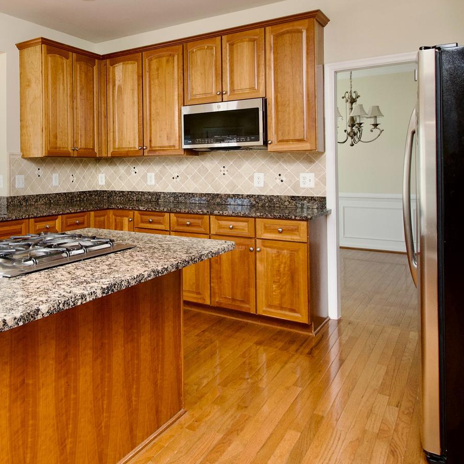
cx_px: 79
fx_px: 440
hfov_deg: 51.4
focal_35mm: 29
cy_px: 147
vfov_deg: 54.3
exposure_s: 1/125
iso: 320
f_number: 7.1
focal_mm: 10
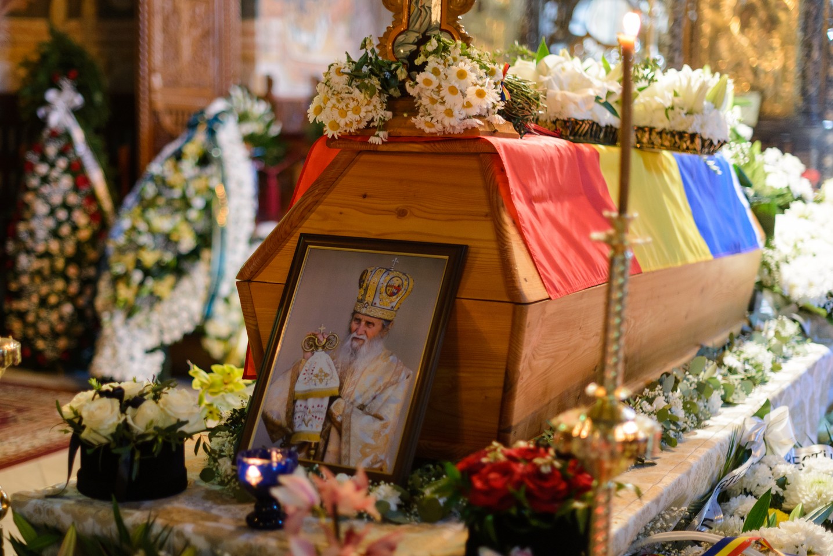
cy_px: 278
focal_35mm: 50
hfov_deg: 39.6
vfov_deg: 27.0
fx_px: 1157
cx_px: 416
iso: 1000
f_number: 1.4
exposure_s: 1/50
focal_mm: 50
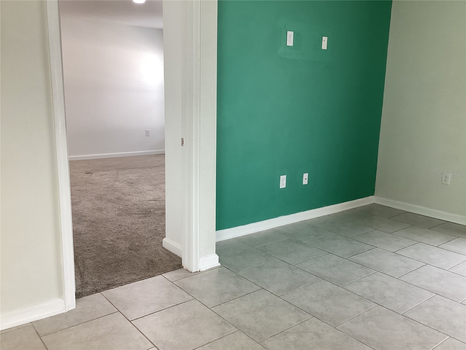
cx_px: 233
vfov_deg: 45.4
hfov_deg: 58.4
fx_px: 417
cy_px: 175
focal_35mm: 31
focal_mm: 3.3
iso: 100
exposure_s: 1/60
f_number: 2.4
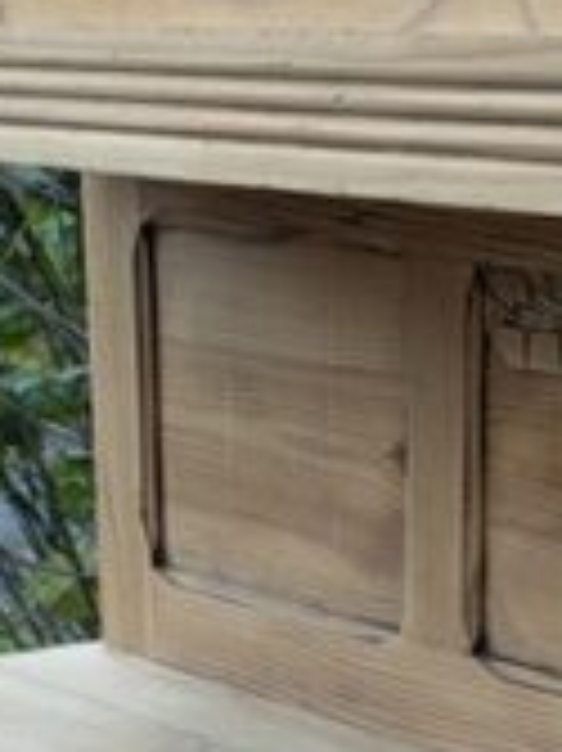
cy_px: 693
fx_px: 1972
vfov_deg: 21.0
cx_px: 994
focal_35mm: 91
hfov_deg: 14.4
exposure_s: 1/100
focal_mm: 5.43
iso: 75
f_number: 1.89
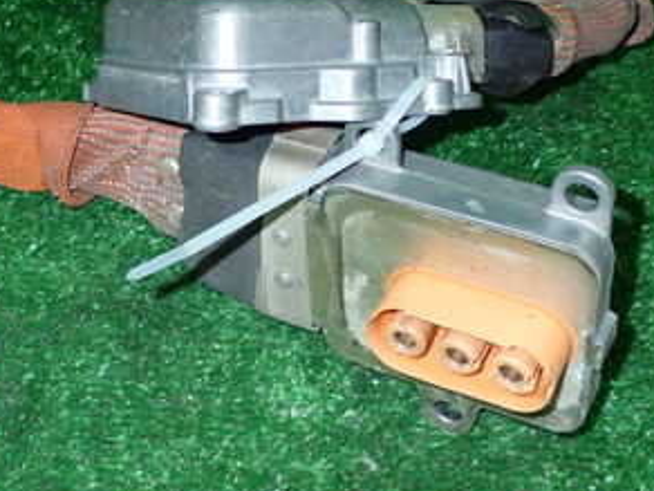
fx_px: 1398
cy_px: 61
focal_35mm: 74
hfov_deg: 26.2
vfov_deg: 19.6
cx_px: 211
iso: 800
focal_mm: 6.37
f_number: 7.1
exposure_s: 1/40
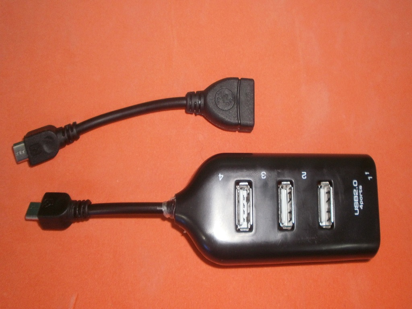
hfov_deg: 67.3
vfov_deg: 53.1
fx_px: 309
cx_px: 206
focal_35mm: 26
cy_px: 154
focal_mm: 4.65
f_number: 2.6
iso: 125
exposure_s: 1/25
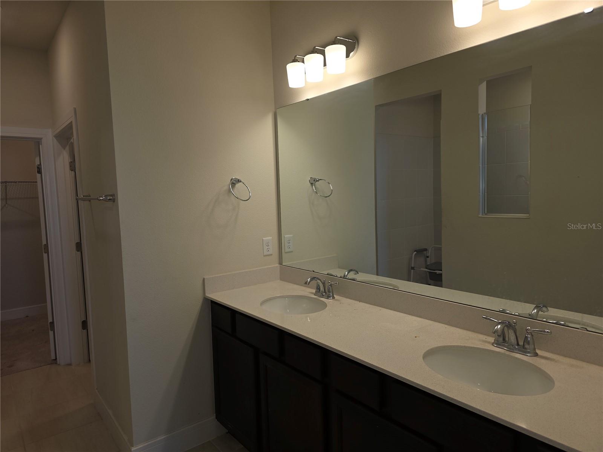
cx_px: 302
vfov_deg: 58.9
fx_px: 401
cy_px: 226
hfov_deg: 73.9
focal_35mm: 23
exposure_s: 1/60
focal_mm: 6.3
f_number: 1.7
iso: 12
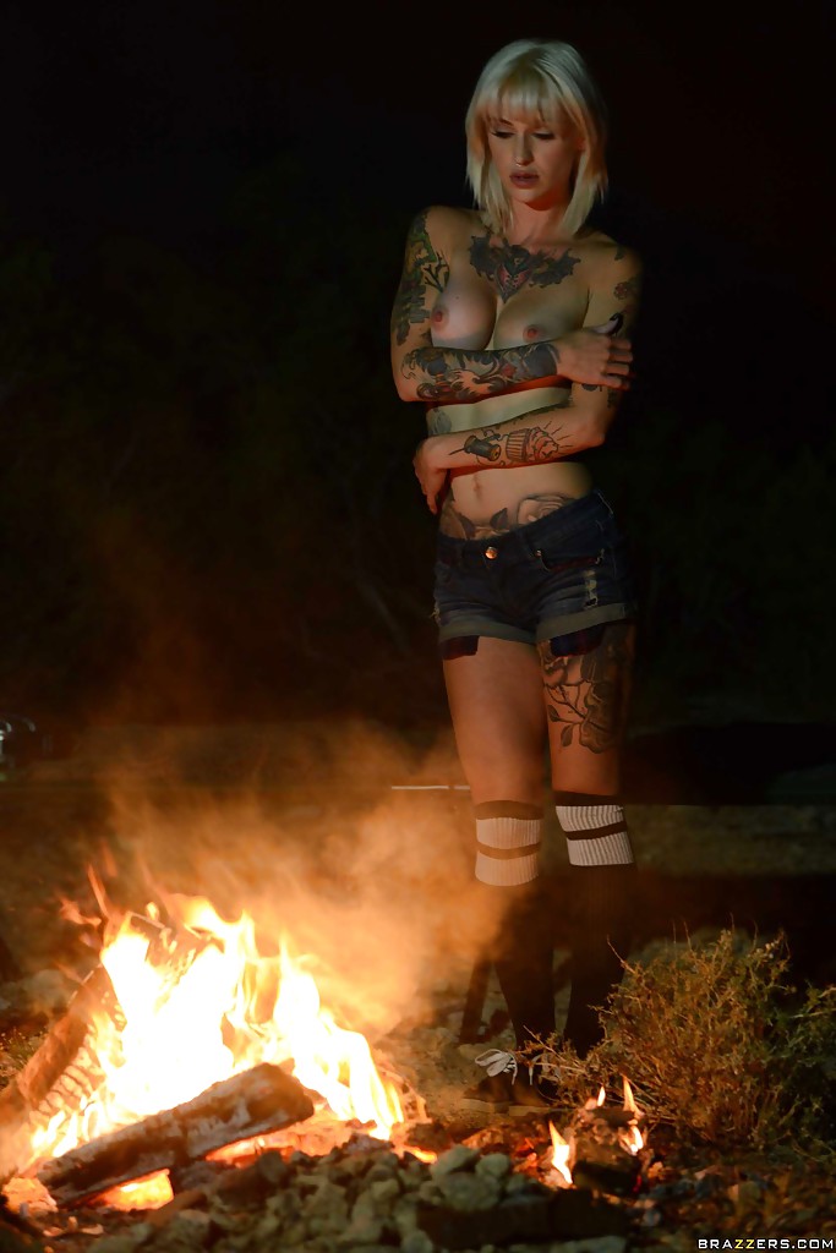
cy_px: 626
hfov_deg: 11.0
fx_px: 4352
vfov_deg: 16.4
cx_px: 418
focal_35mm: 125
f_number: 3.5
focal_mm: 125
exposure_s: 1/60
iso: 2000
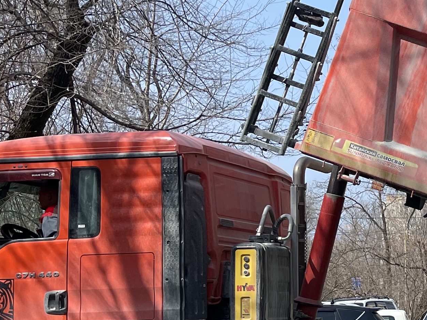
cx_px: 690
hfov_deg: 19.9
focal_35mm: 81
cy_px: 254
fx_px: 999
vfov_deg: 18.1
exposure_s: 1/2288
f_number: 1.6
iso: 32
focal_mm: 5.1
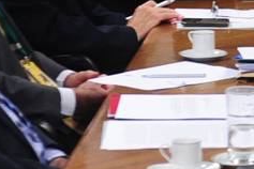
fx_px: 1820
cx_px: 542
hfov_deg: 7.6
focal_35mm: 258
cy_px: 50
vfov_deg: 5.3
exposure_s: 1/80
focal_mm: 34
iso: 2000
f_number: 4.5
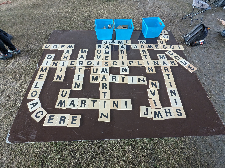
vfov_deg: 78.1
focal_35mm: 16
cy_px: 84
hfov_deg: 94.5
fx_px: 104
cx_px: 112
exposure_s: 1/60
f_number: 2.2
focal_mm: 2.35
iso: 473
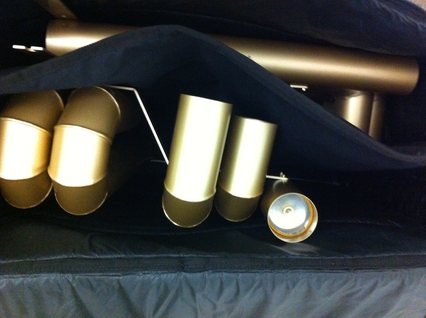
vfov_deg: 40.6
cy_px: 159
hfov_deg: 52.7
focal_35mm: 35
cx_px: 213
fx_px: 430
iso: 1000
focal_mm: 3.85
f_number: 2.8
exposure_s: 1/17
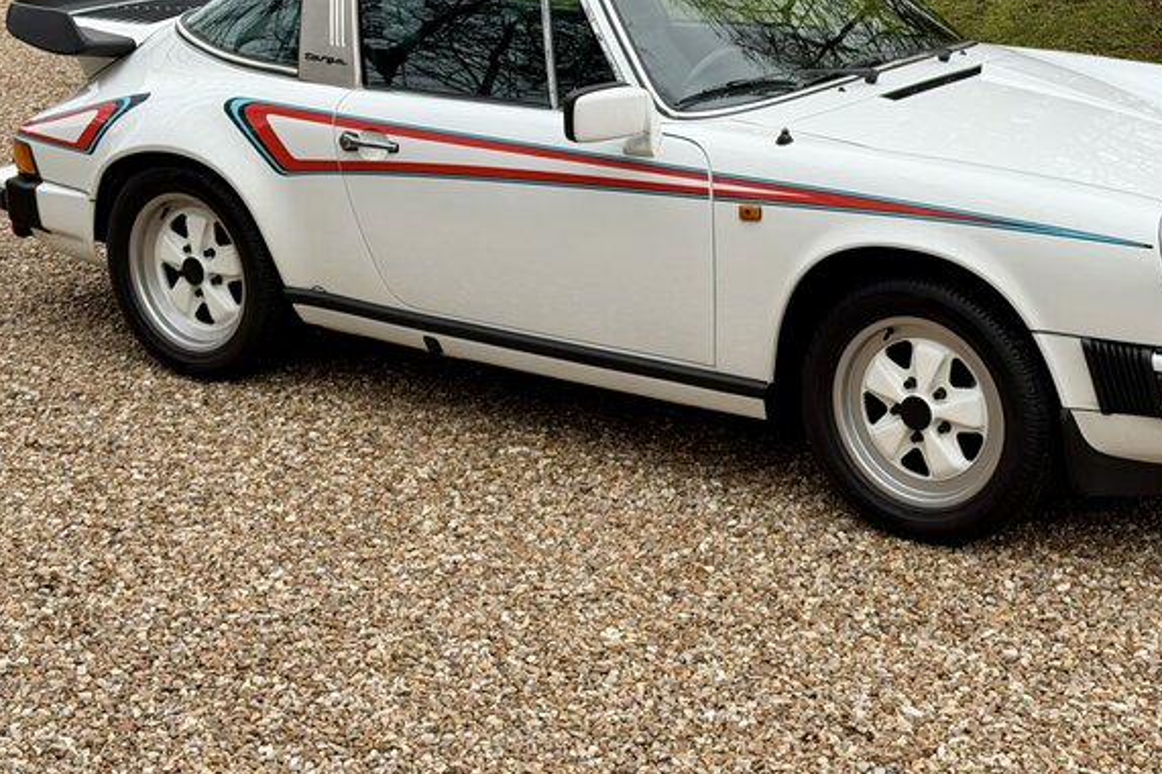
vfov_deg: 19.4
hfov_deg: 28.7
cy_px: 318
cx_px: 763
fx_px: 2258
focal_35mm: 70
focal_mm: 6.76
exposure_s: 1/93
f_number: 1.78
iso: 100
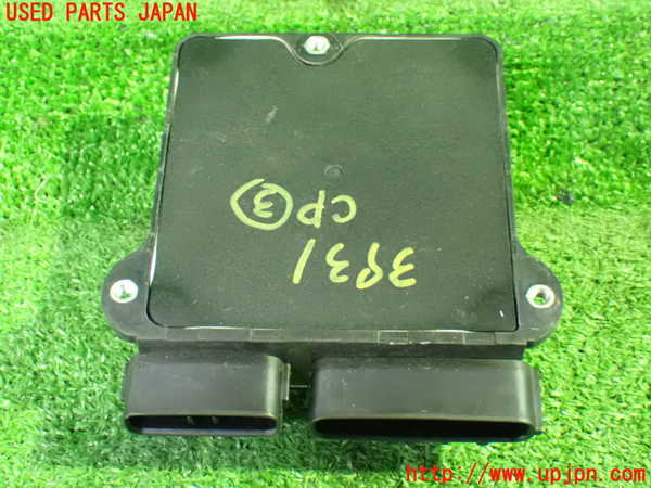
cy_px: 244
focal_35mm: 58
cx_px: 326
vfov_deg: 25.2
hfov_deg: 33.2
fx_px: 1091
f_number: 3.5
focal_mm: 10.35
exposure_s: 1/13
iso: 1600
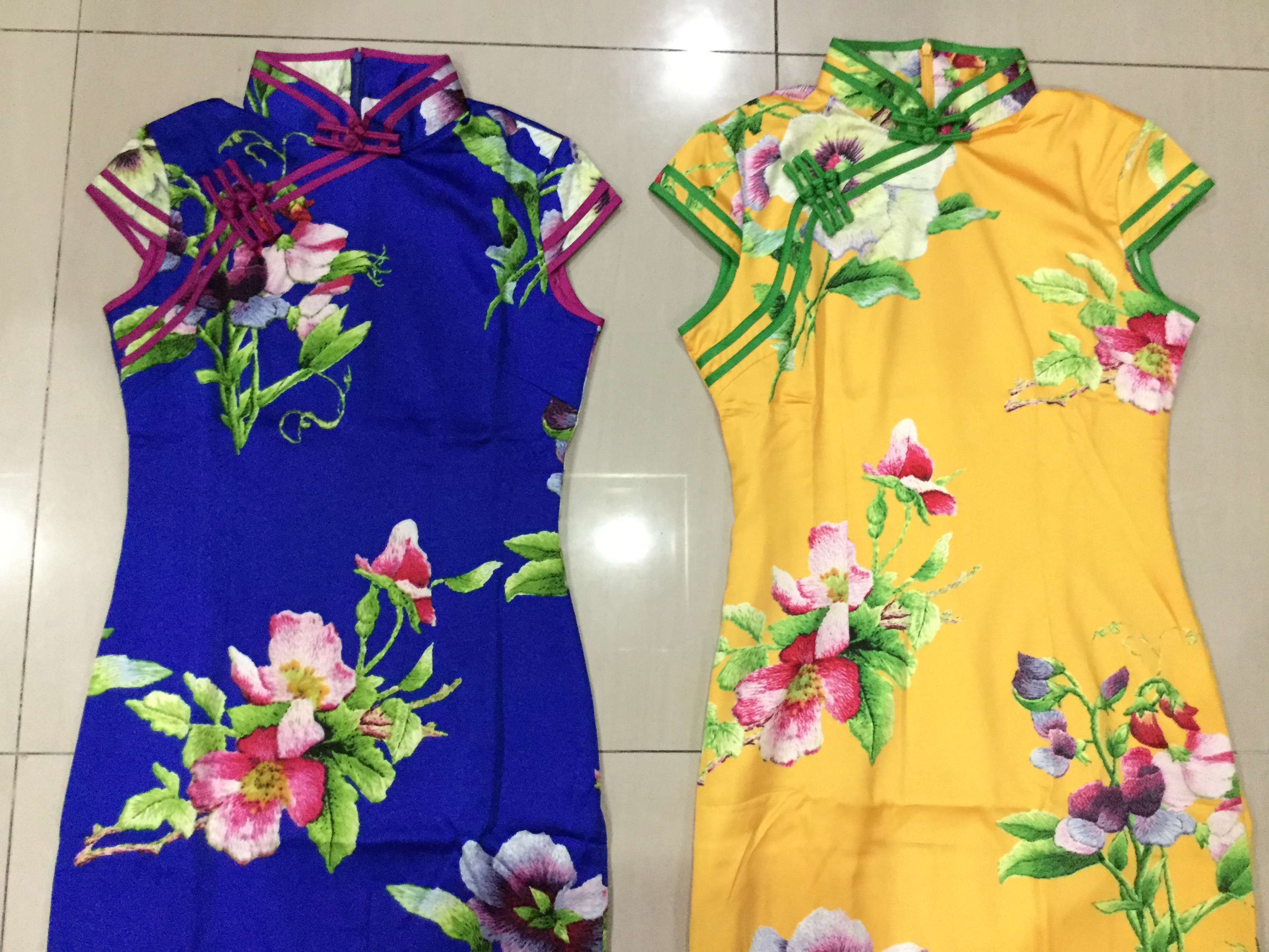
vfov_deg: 45.4
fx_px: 1136
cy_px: 476
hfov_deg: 58.4
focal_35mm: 31
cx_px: 634
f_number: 2.4
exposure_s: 1/17
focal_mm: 3.3
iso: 400
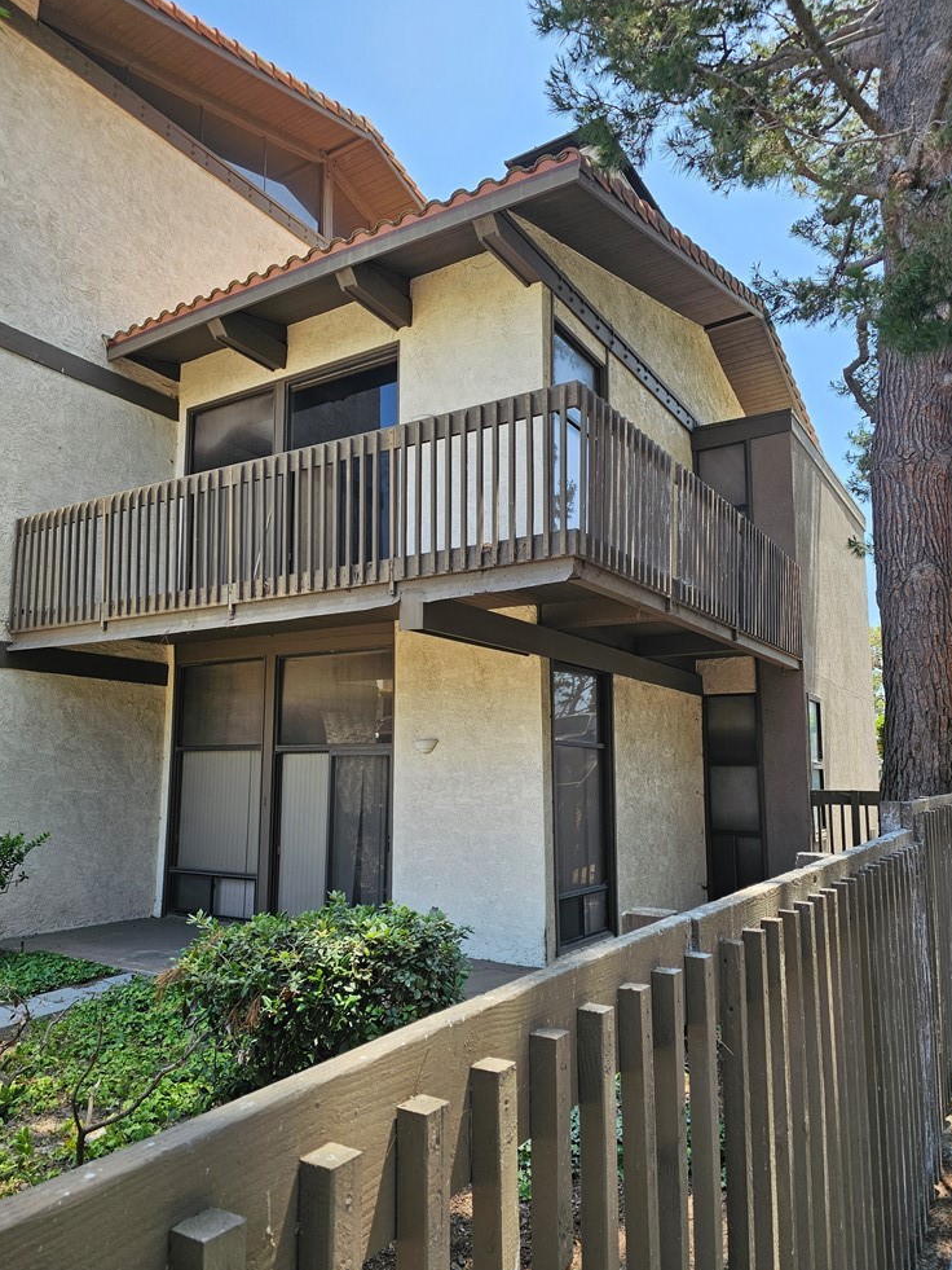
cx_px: 475
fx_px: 880
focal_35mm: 24
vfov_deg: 71.6
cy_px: 647
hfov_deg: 56.8
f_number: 1.7
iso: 20
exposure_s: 1/373
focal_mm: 6.3
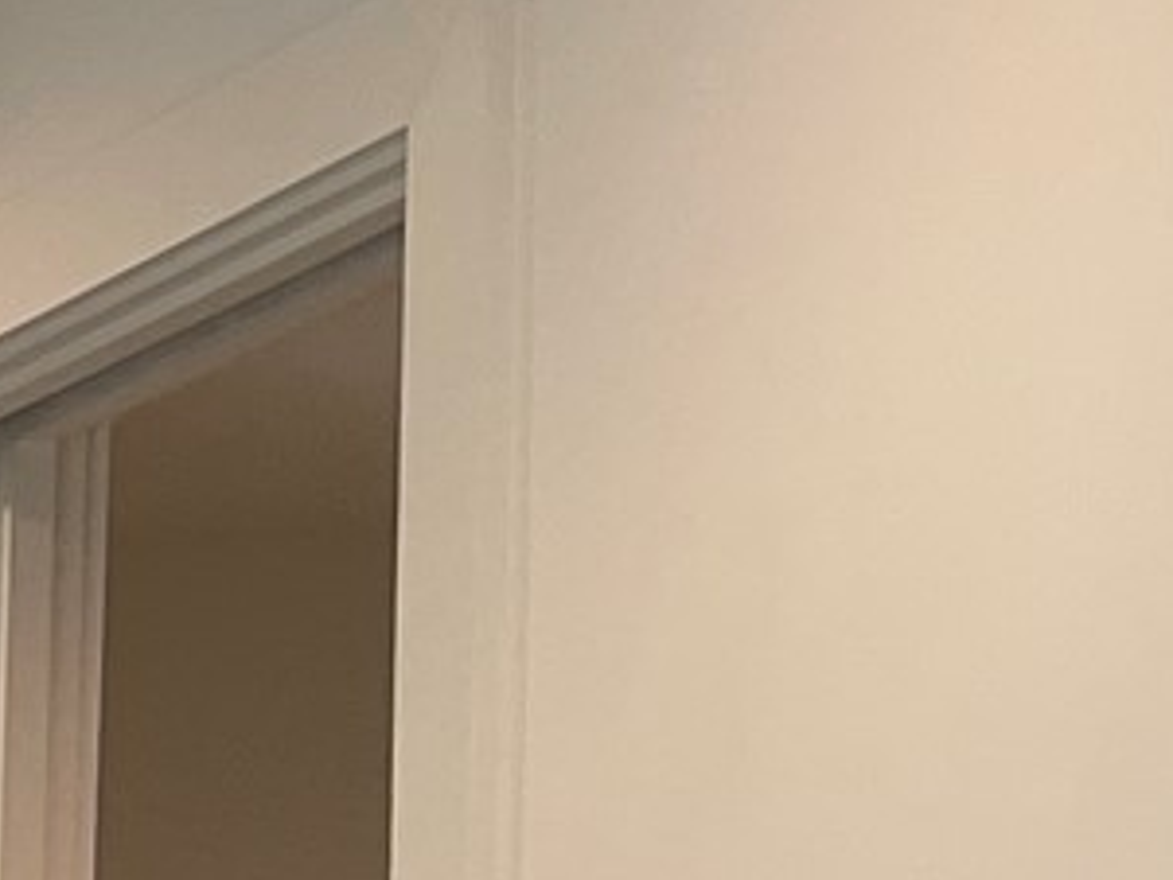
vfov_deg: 8.0
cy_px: 2165
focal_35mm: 170
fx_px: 5763
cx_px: -2771
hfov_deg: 8.7
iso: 64
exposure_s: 1/120
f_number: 1.6
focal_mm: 5.1
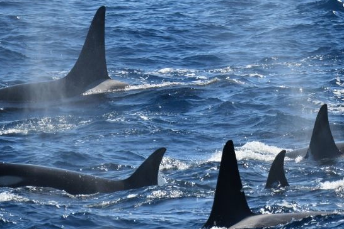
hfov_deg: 1.6
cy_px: 91
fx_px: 12603
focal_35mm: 1319
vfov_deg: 1.0
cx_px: 200
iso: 400
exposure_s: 1/2000
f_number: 8
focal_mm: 600
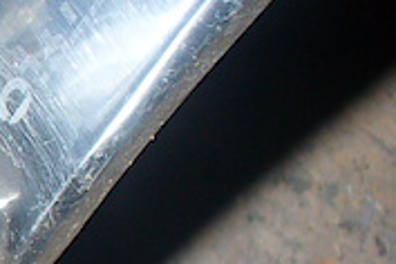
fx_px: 1914
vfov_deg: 7.8
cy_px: 340
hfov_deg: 10.9
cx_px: -365
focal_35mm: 174
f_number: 2.8
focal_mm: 6.1
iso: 100
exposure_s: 1/30
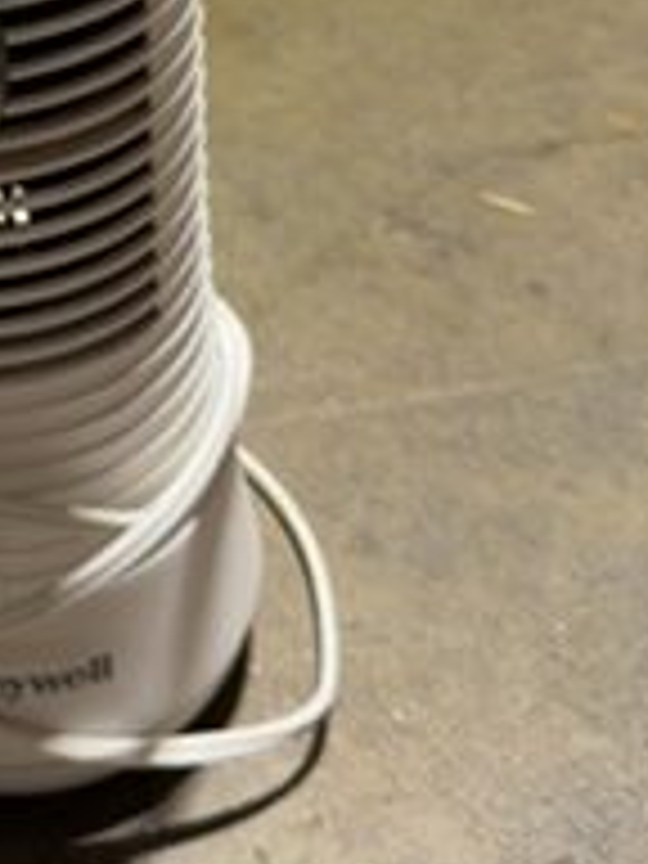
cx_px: -58
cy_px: 36
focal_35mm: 60
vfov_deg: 30.3
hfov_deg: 23.0
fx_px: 1498
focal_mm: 6.76
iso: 100
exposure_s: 1/30
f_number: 1.78
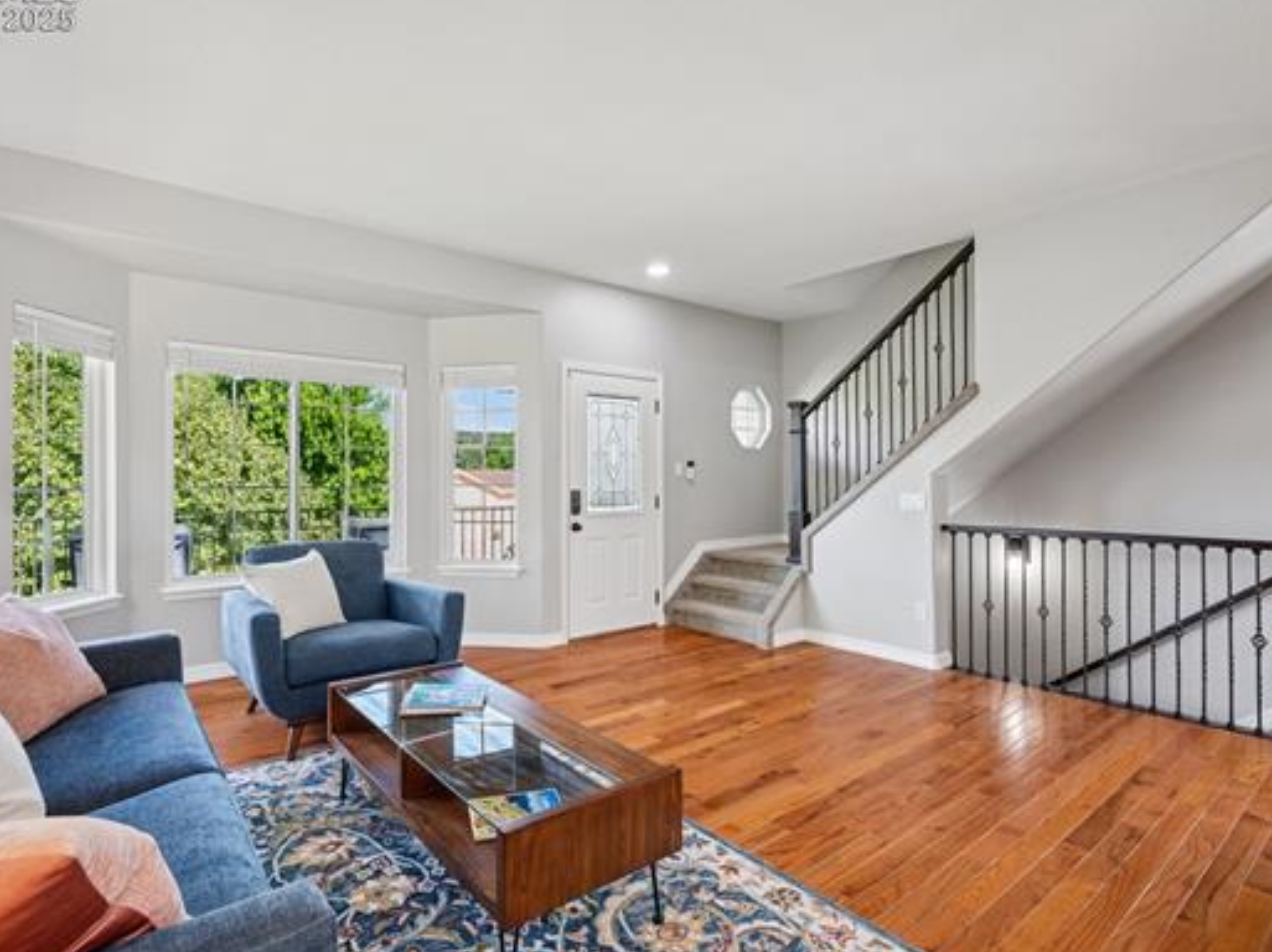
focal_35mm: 18
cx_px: 565
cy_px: 474
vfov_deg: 71.5
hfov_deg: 87.5
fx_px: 661
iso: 100
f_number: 11
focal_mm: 15
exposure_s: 1/5
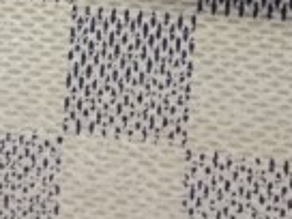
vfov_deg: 11.5
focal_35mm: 127
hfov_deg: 15.5
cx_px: 131
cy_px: -13
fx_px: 1071
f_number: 1.79
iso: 400
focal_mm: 4.74
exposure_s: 1/40
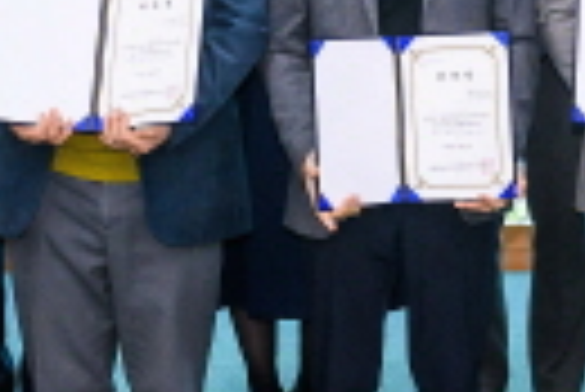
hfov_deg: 13.8
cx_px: 608
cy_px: -232
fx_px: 2375
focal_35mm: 146
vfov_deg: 9.1
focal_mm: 38
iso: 1600
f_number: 5.6
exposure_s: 1/160
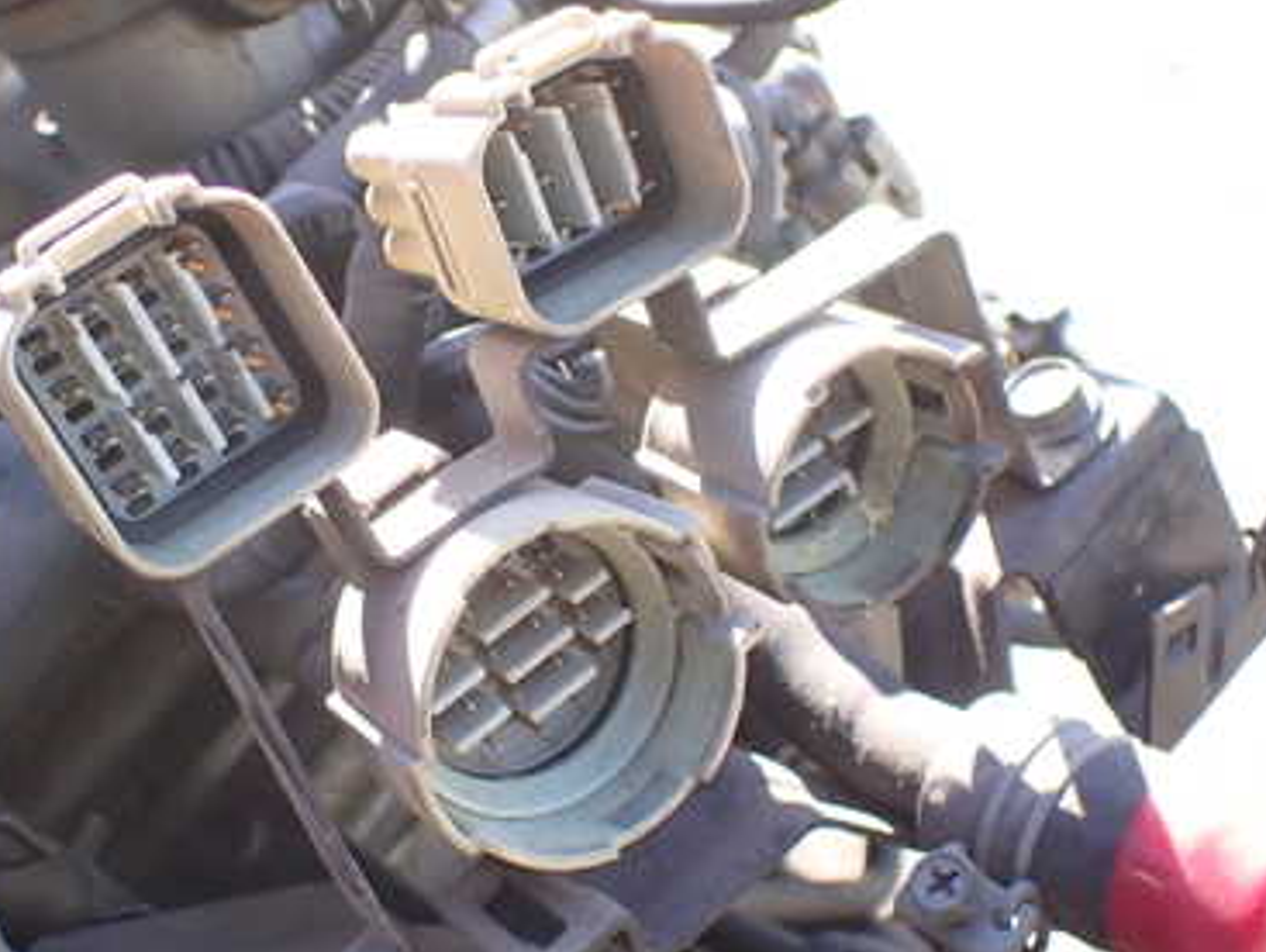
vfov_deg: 29.7
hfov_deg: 38.7
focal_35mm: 49
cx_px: 493
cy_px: 521
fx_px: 1794
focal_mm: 5.4
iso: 100
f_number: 2.3
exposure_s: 1/160
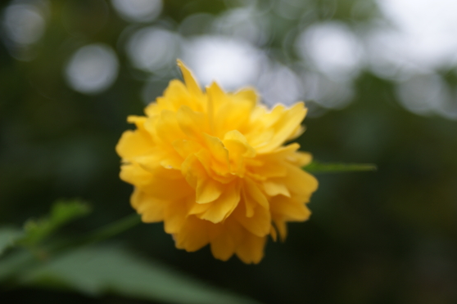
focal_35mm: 113
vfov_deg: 12.1
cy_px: 150
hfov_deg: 18.1
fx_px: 1434
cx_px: 233
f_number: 5.6
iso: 100
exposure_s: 1/125
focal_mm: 70
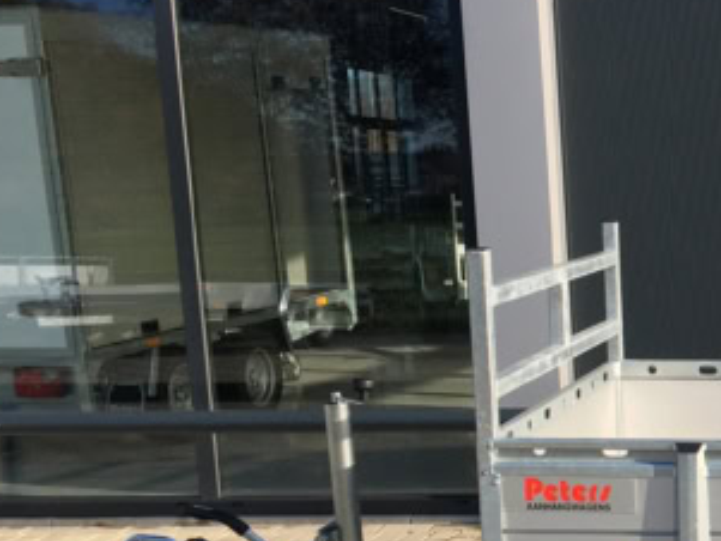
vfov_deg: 18.9
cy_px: 472
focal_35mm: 77
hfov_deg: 22.6
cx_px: 941
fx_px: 1604
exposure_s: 1/693
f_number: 2.2
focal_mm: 4.2
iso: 25
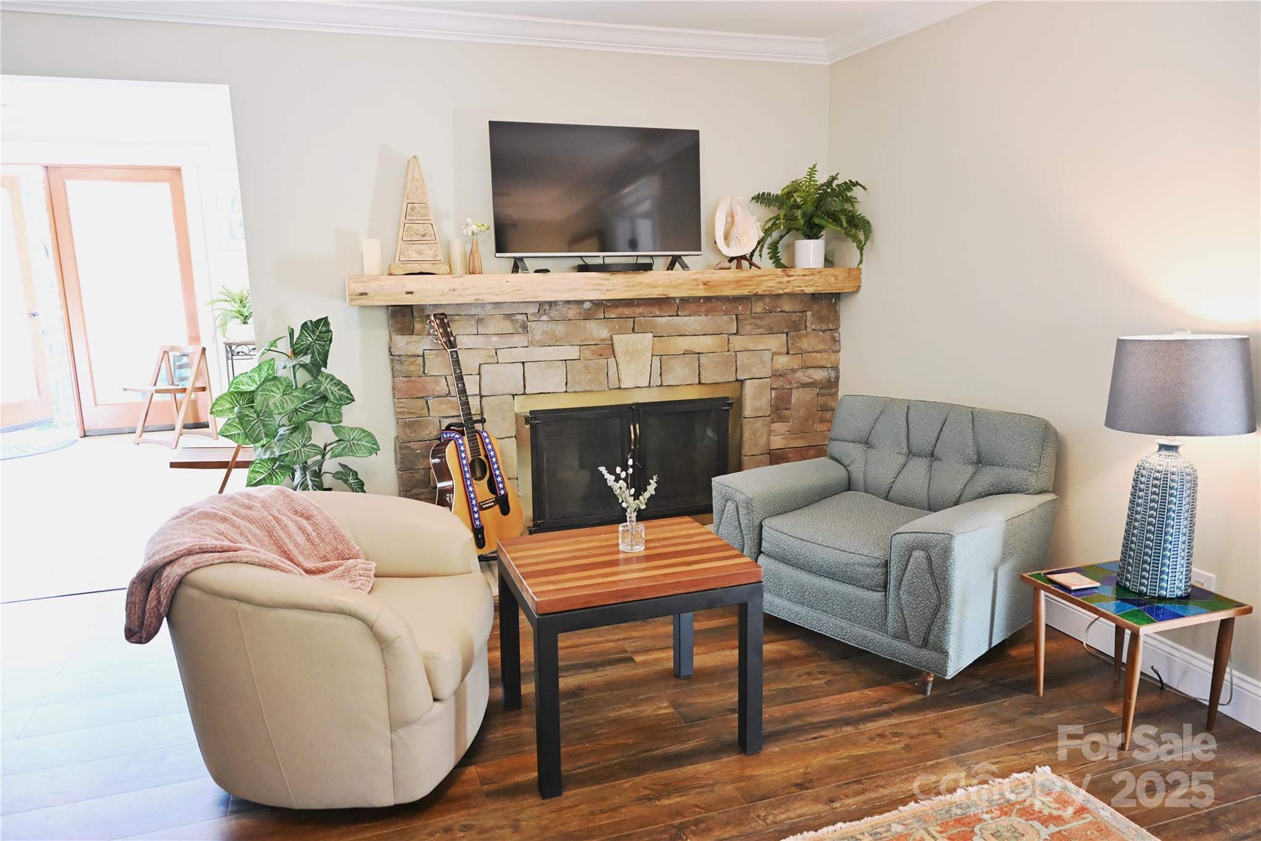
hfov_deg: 73.7
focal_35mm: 24
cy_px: 420
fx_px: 841
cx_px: 630
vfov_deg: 53.1
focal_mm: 24
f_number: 4
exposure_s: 1/60
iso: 3200
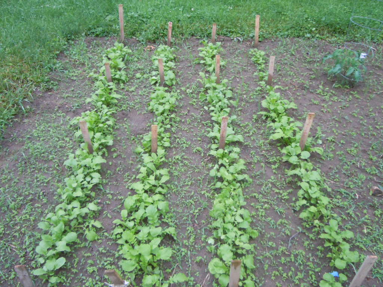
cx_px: 192
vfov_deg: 46.8
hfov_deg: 60.0
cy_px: 144
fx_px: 332
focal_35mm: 30
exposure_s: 1/125
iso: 400
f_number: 3.5
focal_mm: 5.4
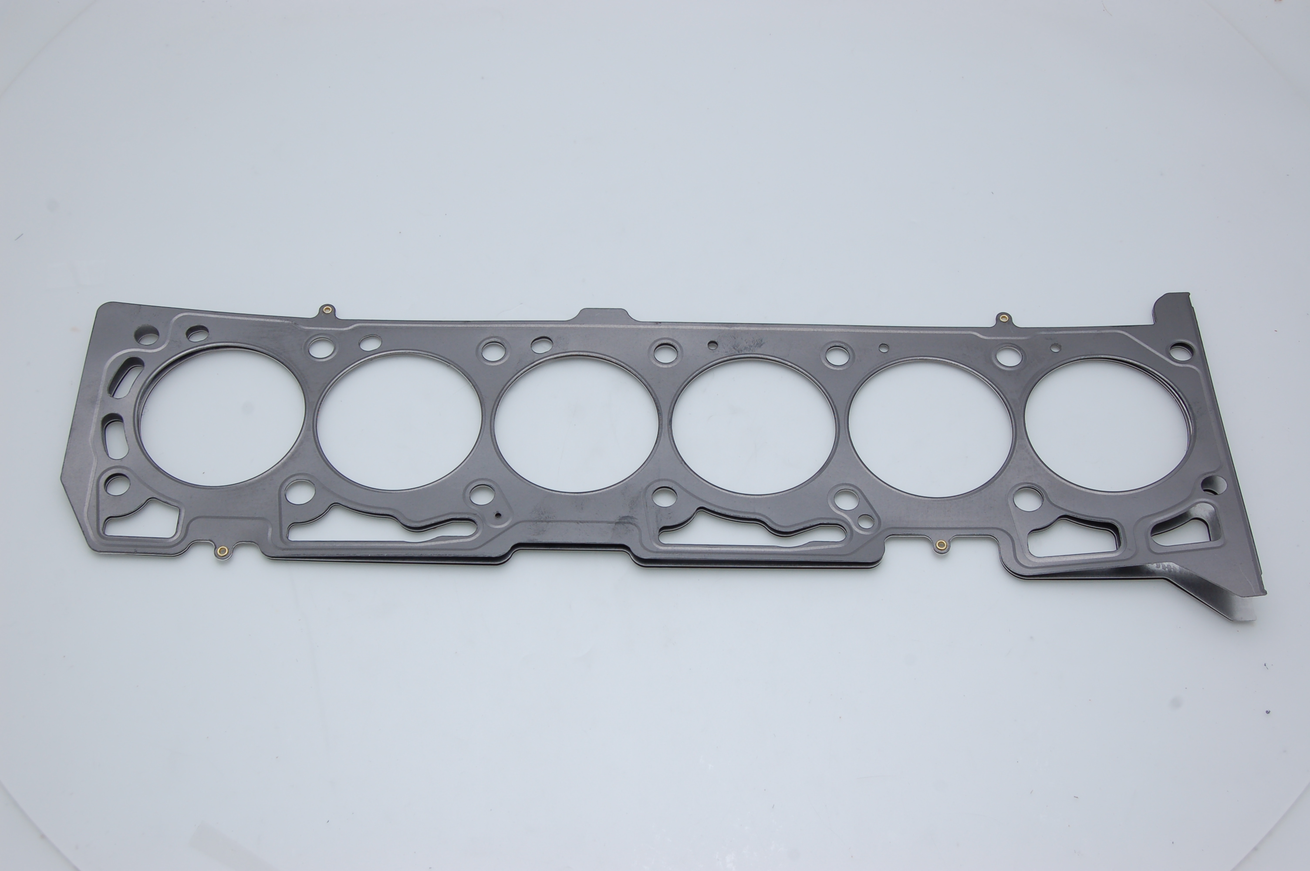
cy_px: 436
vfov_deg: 29.8
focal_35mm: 45
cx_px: 655
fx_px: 1636
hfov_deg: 43.6
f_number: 10
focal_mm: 30
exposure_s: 1/400
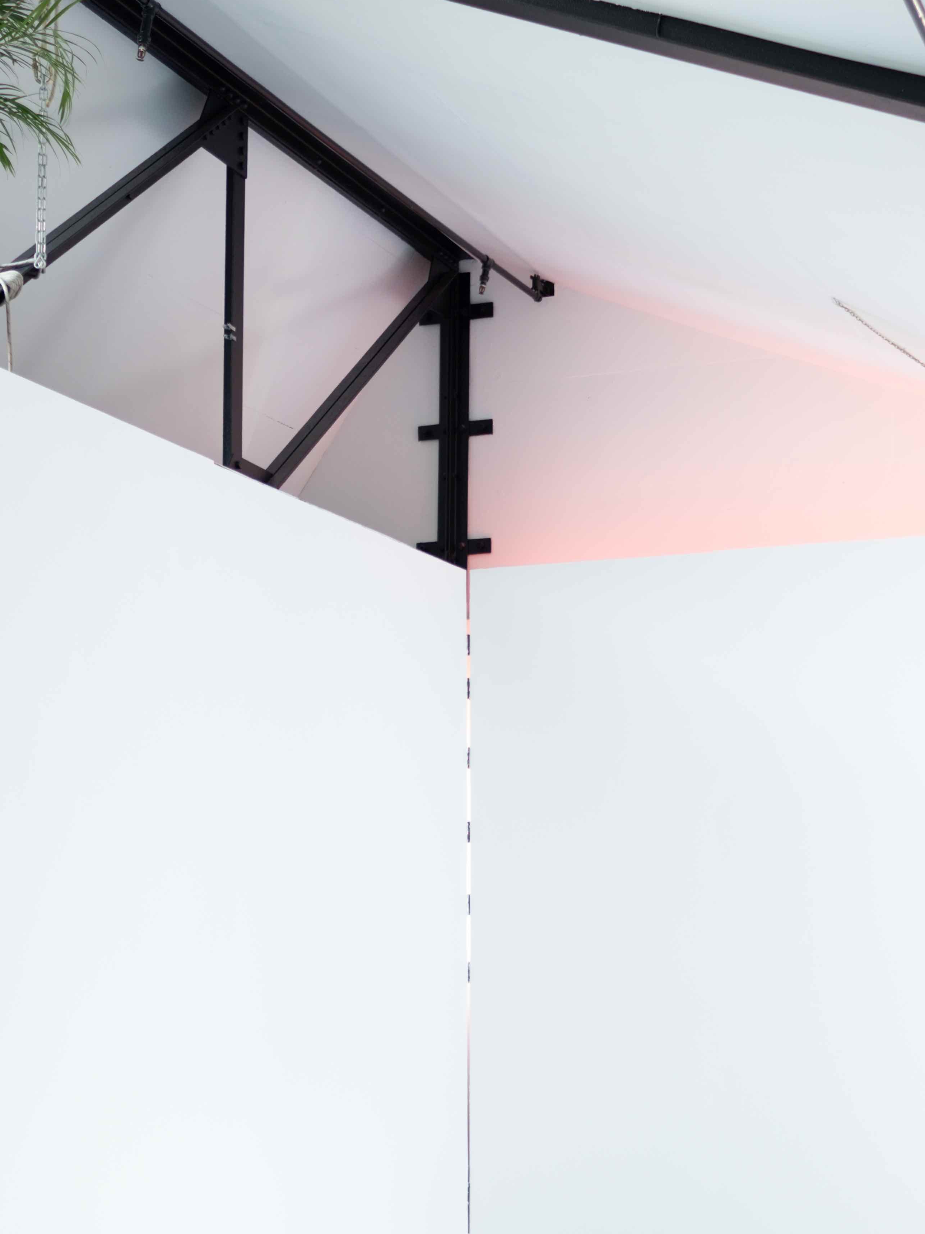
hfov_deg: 25.2
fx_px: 2066
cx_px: 548
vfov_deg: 33.0
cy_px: 791
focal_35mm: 58
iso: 250
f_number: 1.4
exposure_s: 1/60
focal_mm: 23
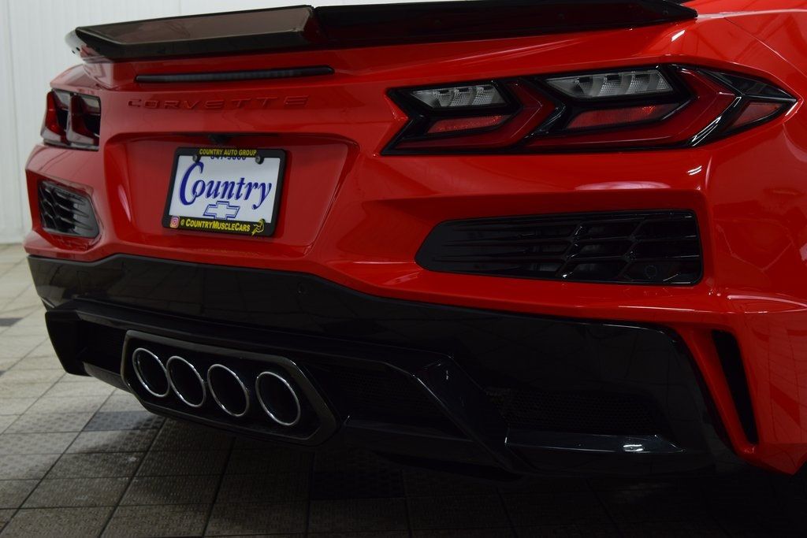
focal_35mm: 57
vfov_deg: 23.8
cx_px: 404
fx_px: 1278
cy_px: 269
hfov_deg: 35.0
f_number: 6.3
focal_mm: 38
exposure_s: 1/15
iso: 400
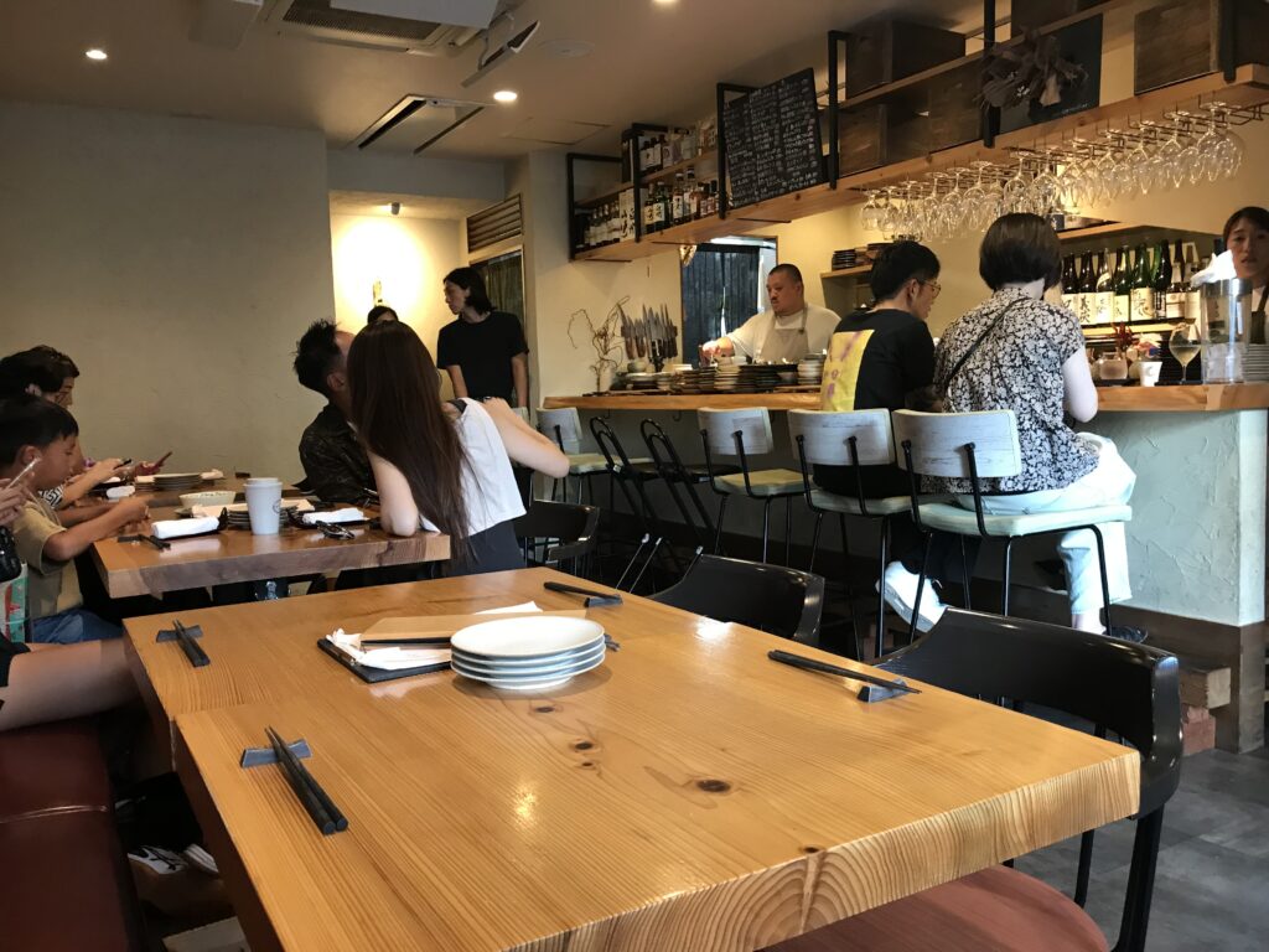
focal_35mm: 28
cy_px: 476
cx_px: 634
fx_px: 1026
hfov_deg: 63.4
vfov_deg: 49.7
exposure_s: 1/16
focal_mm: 3.99
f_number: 1.8
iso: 64
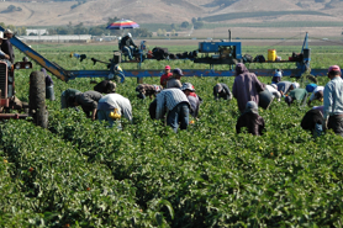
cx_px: 160
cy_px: 59
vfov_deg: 8.0
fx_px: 1638
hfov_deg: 12.0
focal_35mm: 172
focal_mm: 70
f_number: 4
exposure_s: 1/1250
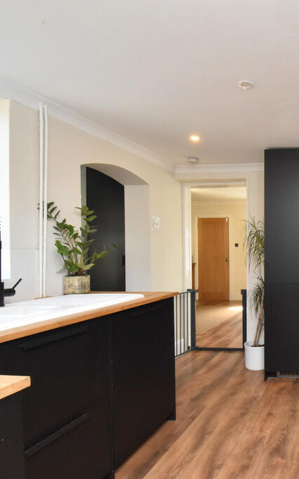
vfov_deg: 77.2
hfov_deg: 42.2
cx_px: 326
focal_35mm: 23
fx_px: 300
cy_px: 240
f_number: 10
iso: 1800
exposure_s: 1/60
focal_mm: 10
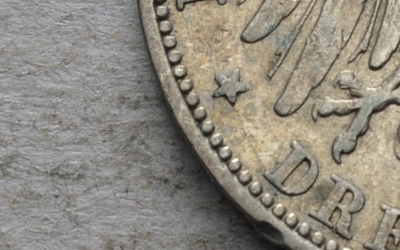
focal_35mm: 387
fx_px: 4223
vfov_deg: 3.4
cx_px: 502
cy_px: -29
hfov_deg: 5.4
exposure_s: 1/250
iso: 400
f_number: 14
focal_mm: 55
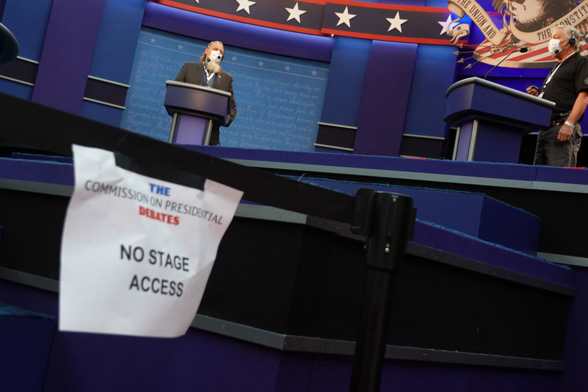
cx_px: 294
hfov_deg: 42.7
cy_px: 196
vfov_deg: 29.2
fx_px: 751
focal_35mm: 46
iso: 400
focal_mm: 17.19
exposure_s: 1/50
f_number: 4
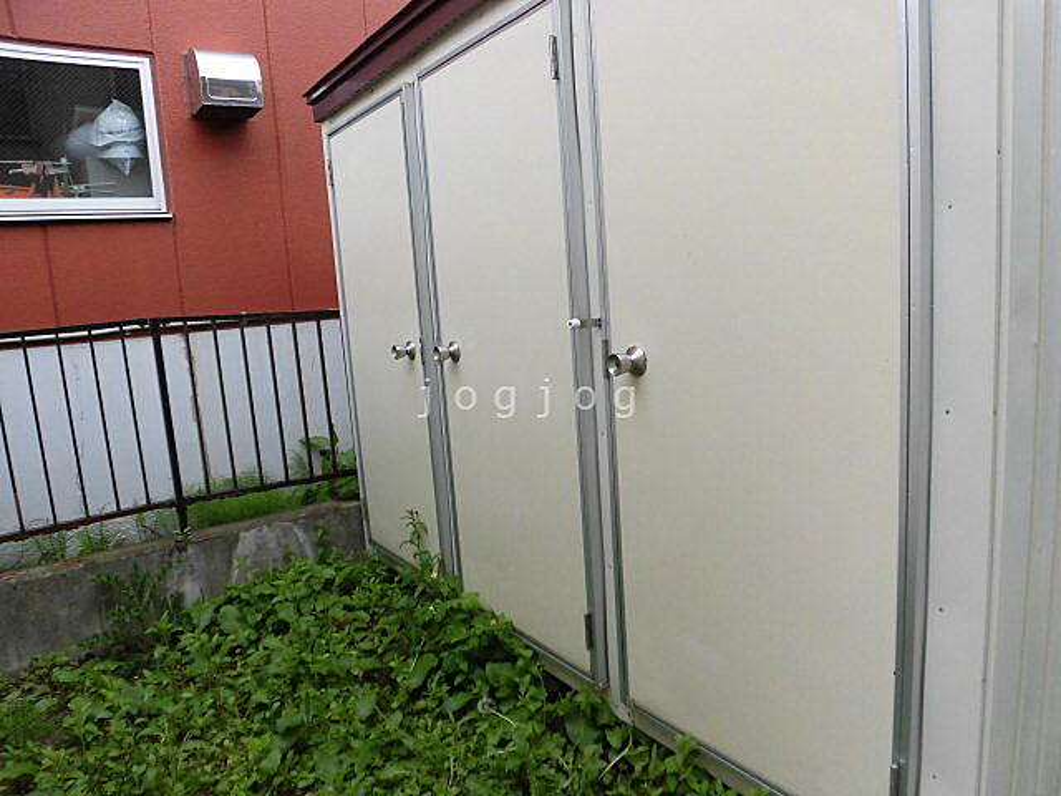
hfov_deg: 71.6
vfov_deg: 56.8
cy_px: 398
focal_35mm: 24
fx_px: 736
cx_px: 530
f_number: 3.1
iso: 100
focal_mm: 4.3
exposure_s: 1/250
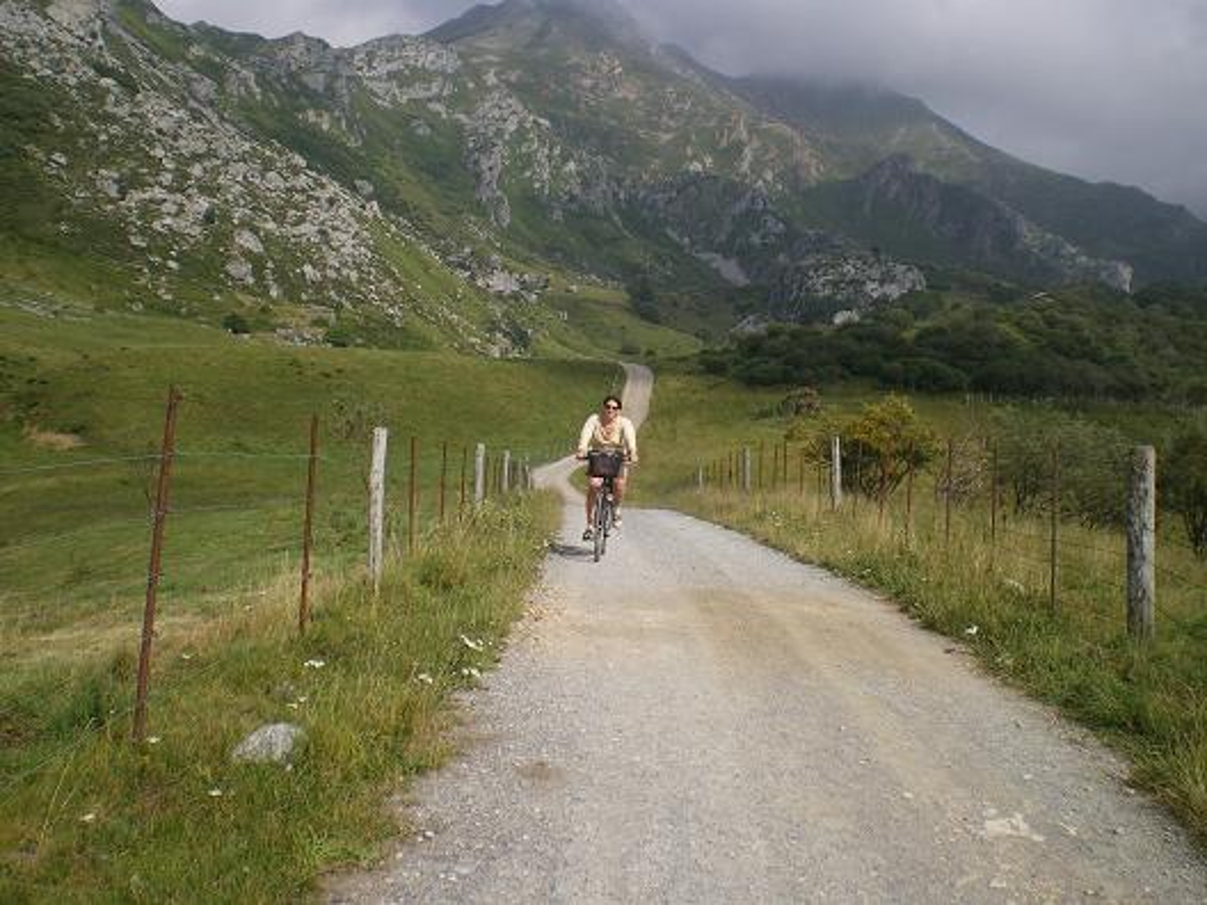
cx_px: 604
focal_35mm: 38
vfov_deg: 37.7
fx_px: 1325
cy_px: 452
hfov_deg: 49.0
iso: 64
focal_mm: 6.3
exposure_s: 1/500
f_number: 4.6
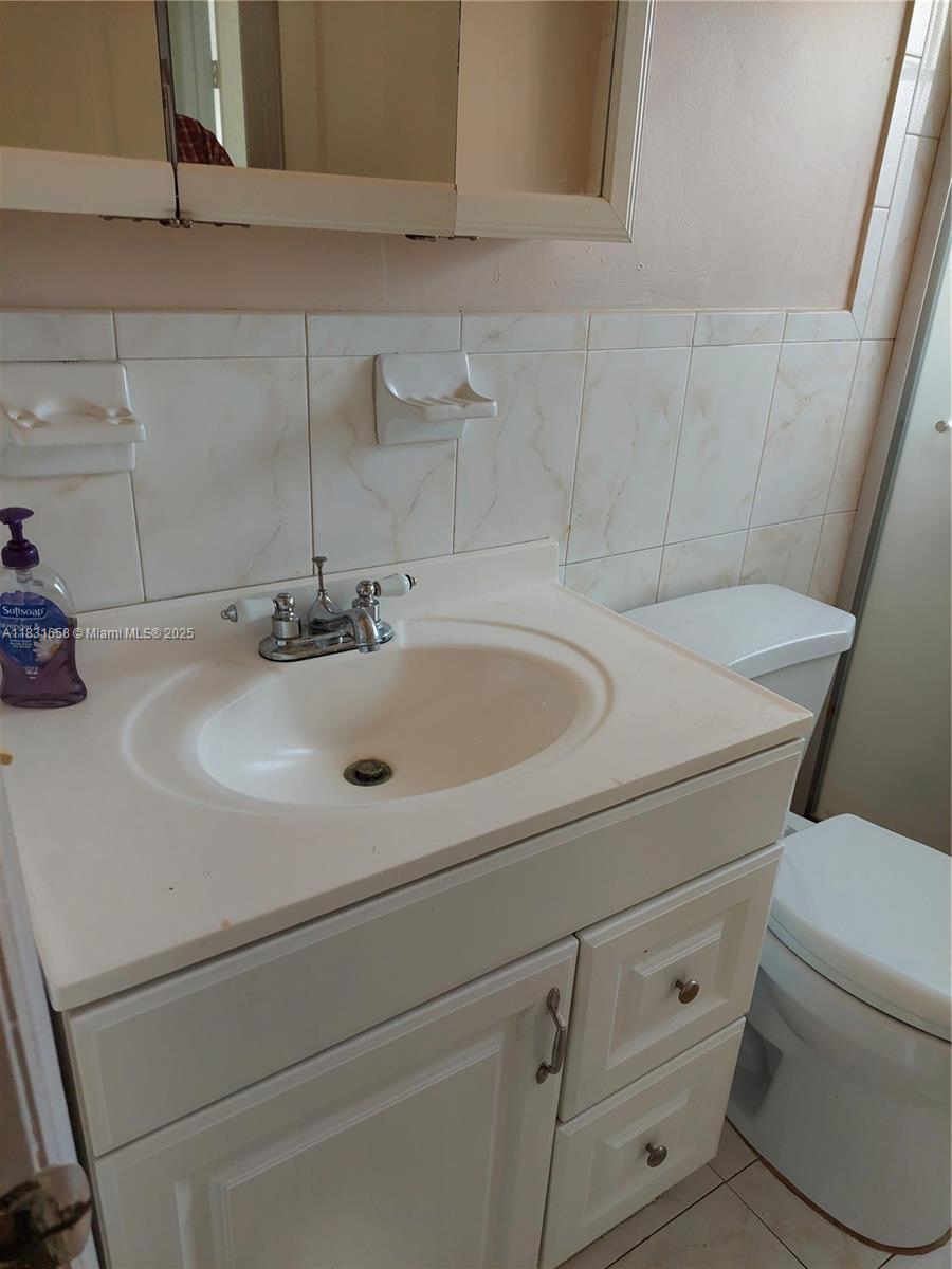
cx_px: 476
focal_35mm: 24
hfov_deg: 56.8
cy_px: 634
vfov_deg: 71.6
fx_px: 880
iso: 250
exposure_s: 1/60
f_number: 1.8
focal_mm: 5.23
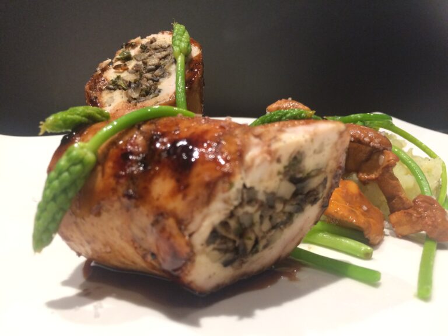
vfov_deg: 48.2
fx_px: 375
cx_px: 224
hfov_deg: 61.7
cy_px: 168
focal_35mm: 29
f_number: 2.2
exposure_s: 1/33
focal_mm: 4.15
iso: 80
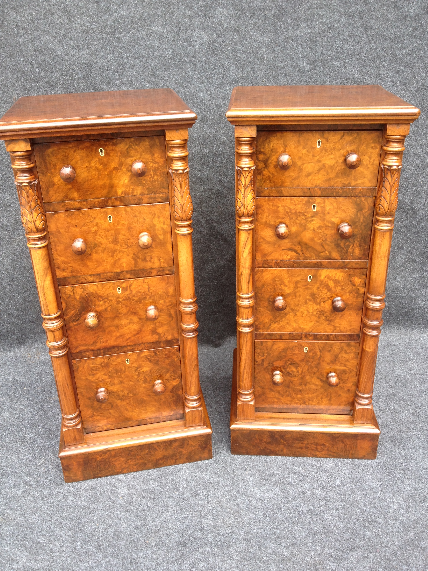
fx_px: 577
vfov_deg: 52.6
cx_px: 214
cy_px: 286
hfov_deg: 40.7
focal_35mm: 35
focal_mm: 4.28
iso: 50
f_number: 2.4
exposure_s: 1/158
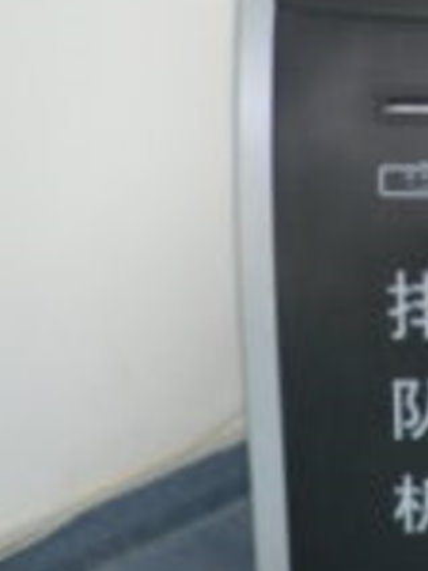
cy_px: 111
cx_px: 474
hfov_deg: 16.1
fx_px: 1467
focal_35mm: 89
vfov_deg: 21.7
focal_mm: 7.1
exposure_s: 1/60
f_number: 3.8
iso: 250
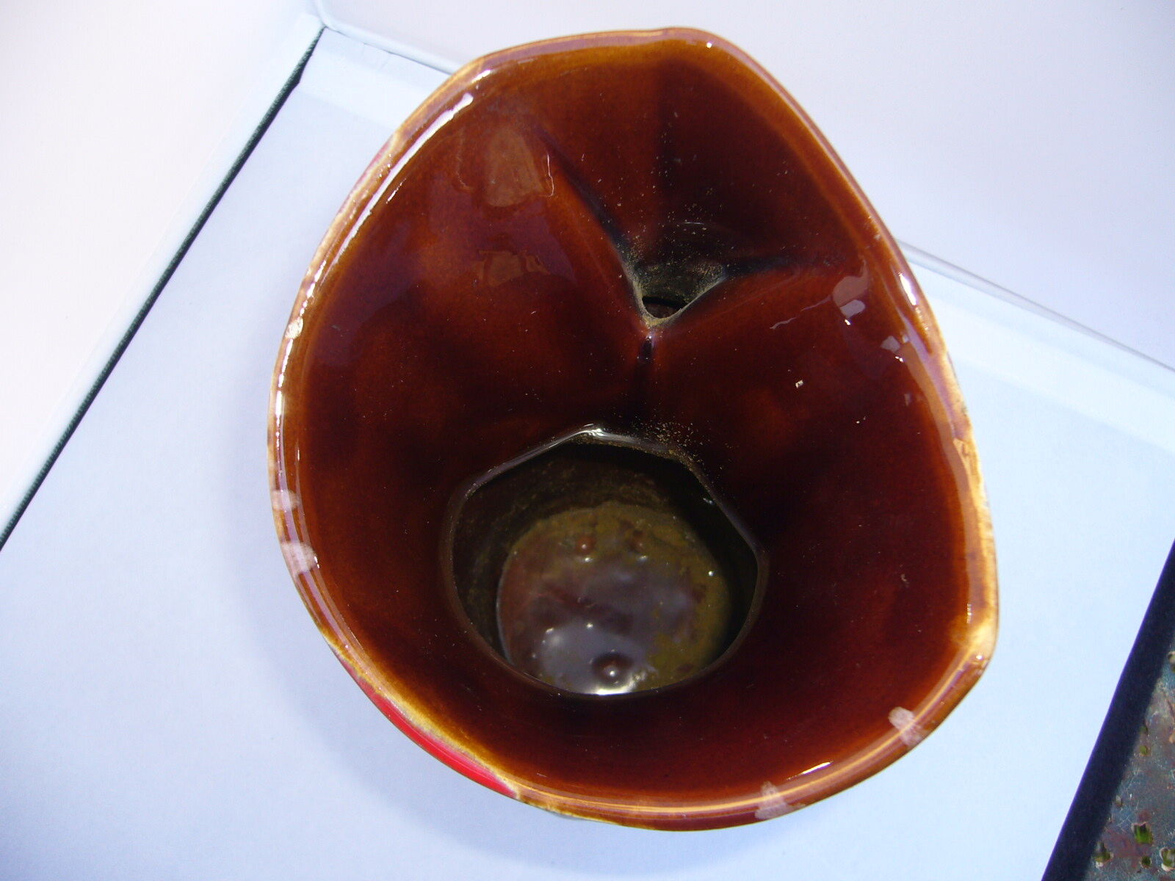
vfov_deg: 40.7
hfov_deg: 52.6
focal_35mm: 35
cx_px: 588
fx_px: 1188
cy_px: 440
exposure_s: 1/60
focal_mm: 5.8
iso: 80
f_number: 2.8
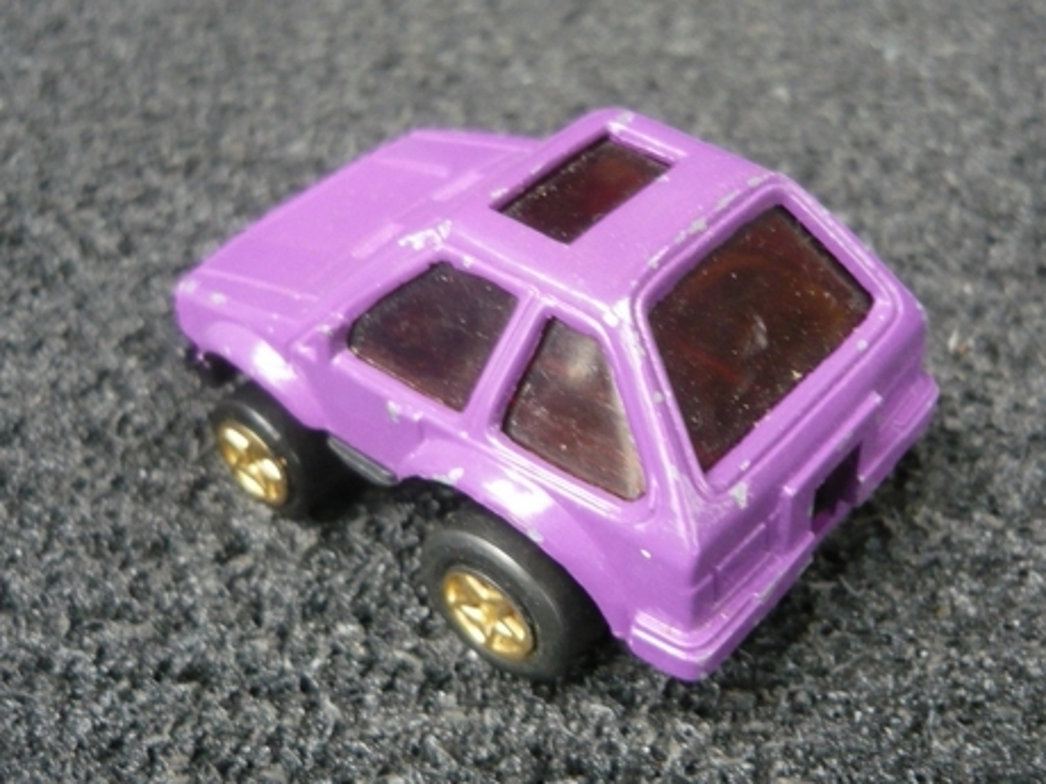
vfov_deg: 33.6
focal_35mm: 43
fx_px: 1299
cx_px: 523
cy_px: 377
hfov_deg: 43.9
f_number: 2.8
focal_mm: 5.5
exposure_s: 1/30
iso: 400
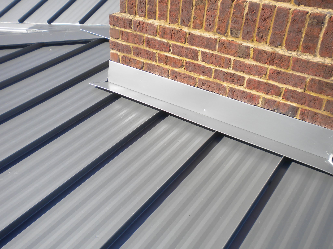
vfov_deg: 40.7
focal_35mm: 35
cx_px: 166
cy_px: 124
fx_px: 337
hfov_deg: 52.6
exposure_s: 1/388
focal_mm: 6.3
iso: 80
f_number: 4.6
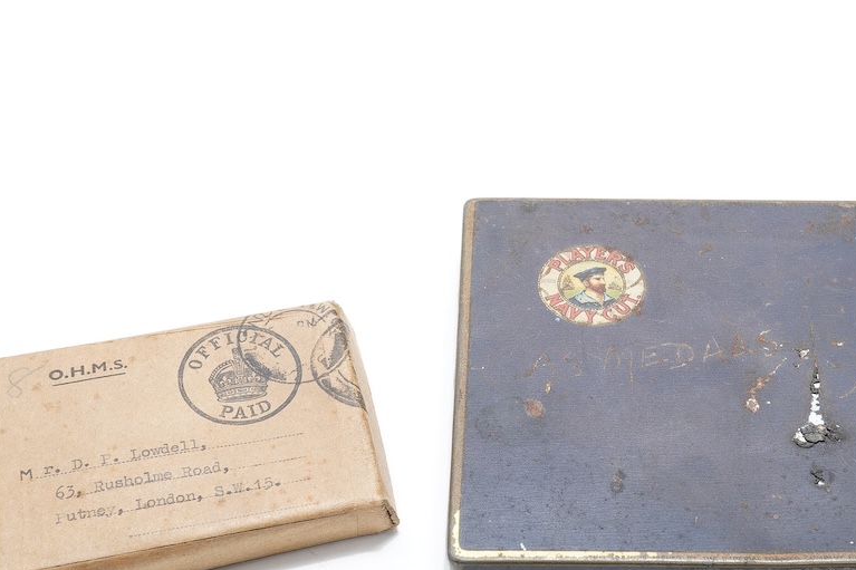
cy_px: 384
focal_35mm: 66
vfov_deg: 20.5
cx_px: 517
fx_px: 1569
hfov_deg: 30.4
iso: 100
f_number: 18
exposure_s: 1/100
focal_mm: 30
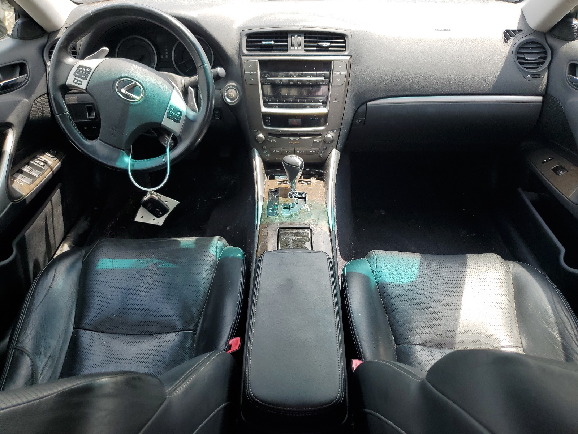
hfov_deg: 67.3
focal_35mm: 26
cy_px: 217
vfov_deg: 53.1
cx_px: 289
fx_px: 434
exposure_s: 1/476
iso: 50
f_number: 1.5
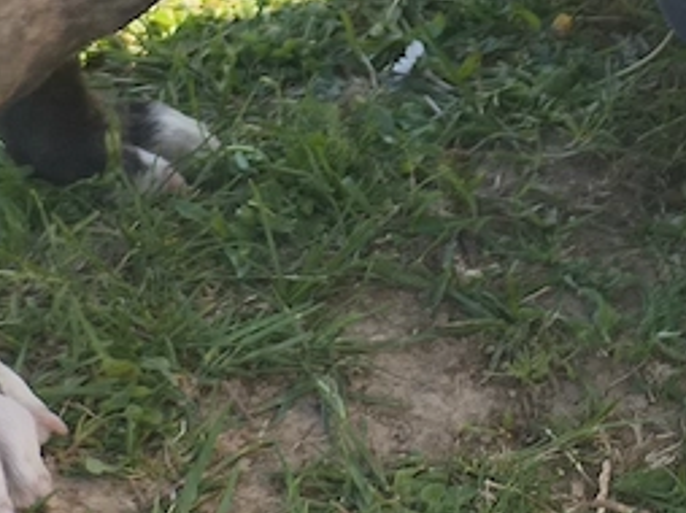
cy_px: -373
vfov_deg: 7.3
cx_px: 1026
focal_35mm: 197
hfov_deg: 9.8
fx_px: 3900
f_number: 1.9
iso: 50
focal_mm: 7.1
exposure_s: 1/244
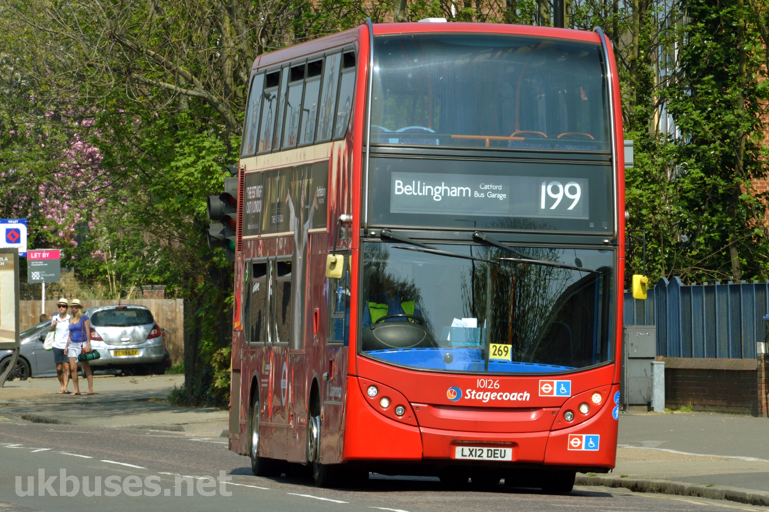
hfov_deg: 6.0
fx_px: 7365
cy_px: 256
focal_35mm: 345
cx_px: 384
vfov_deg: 4.0
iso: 400
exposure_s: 1/400
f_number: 16
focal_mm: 230
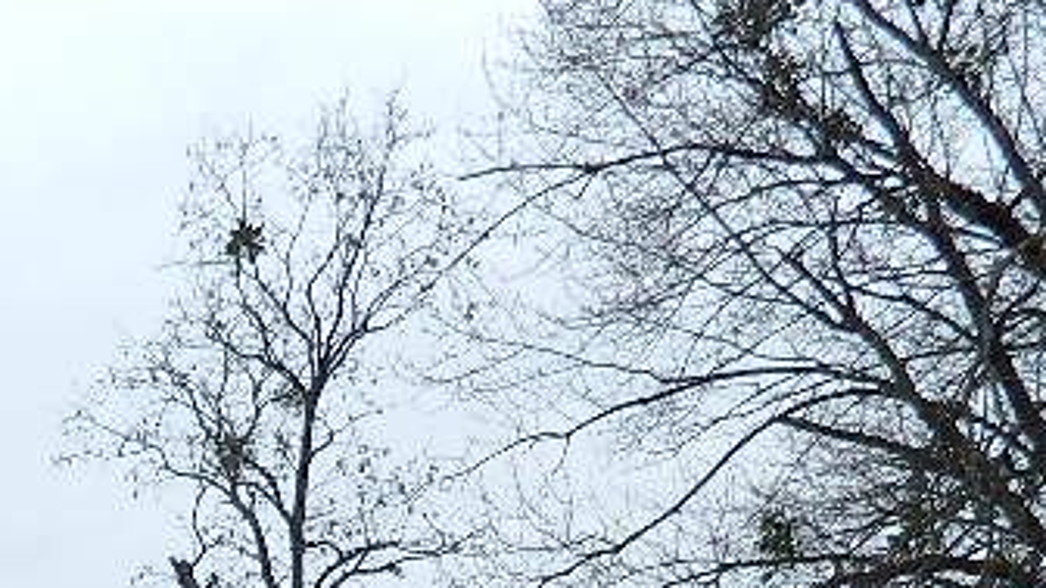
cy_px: 1033
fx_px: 2302
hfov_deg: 23.3
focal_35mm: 83
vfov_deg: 13.2
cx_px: -237
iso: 80
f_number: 3.1
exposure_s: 1/200
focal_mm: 4.5
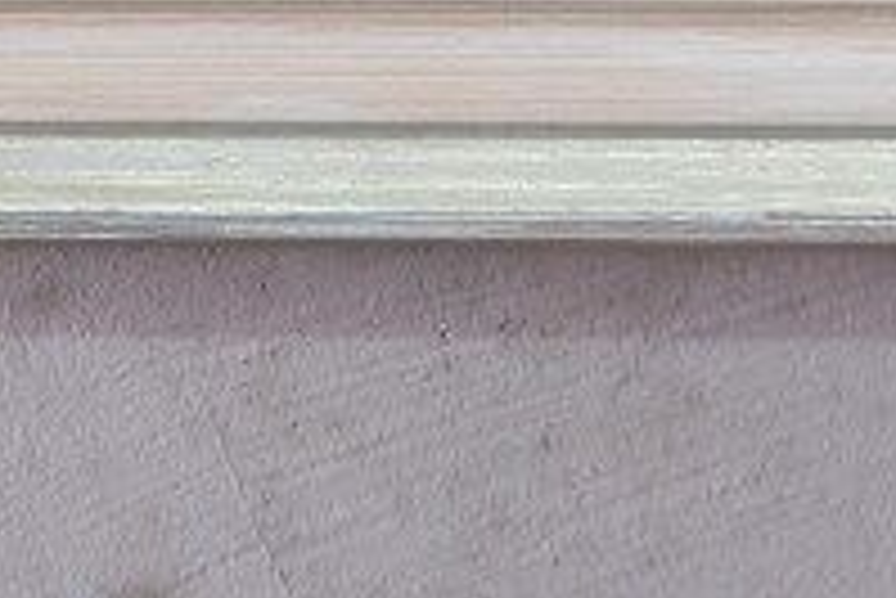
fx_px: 6202
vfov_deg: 5.3
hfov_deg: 8.2
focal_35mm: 249
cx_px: -167
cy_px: -1120
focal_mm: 26
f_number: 4
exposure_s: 1/40
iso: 1000
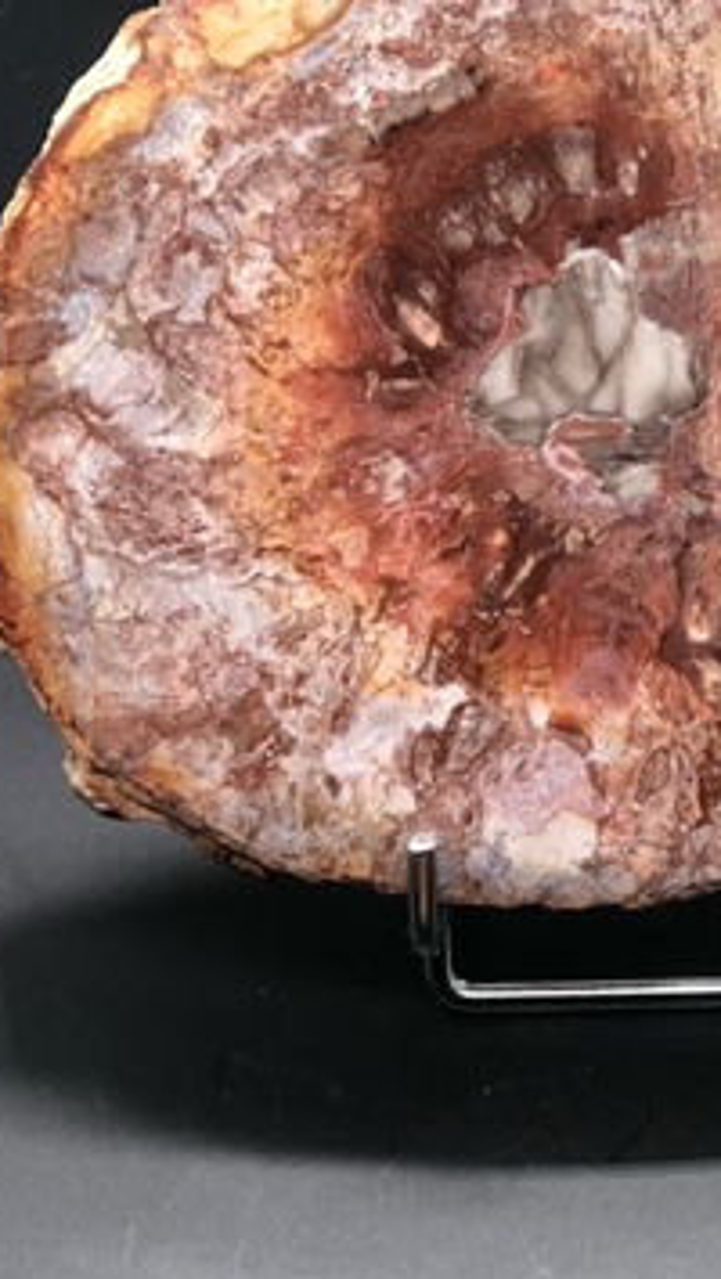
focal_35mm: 112
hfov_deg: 10.8
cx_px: 638
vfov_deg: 19.1
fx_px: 3802
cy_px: 432
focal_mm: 6.6
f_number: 2.8
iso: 100
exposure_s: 1/30
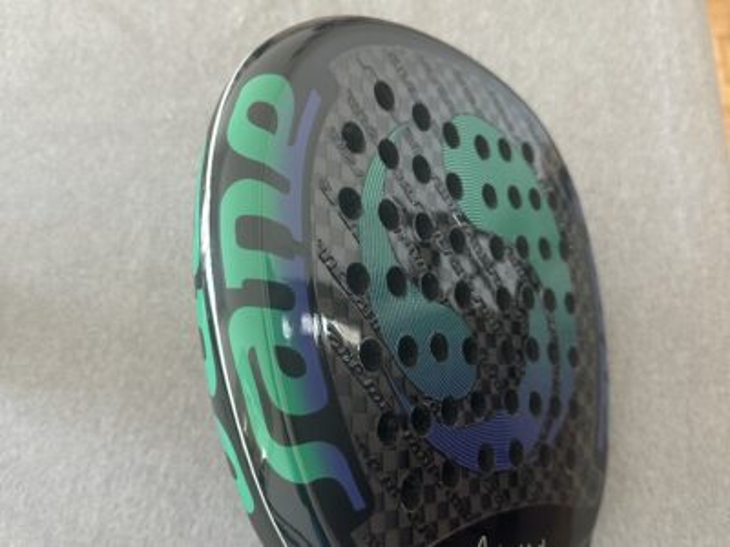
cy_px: 274
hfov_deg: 71.6
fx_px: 506
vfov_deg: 56.8
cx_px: 365
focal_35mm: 24
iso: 250
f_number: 1.78
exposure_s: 1/60
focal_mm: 6.86
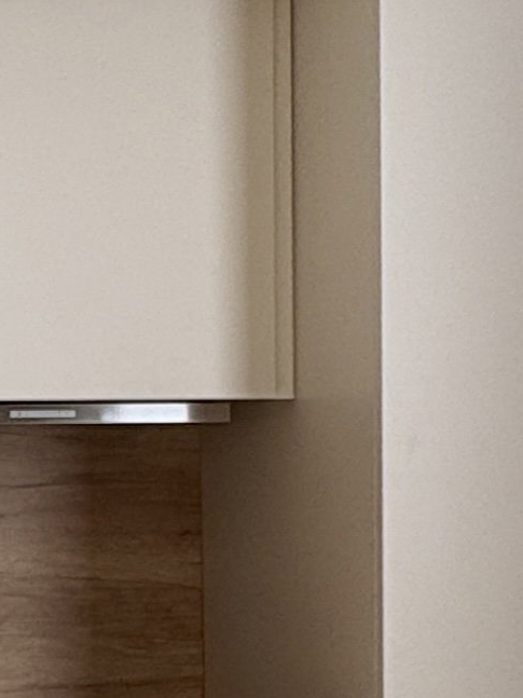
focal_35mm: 85
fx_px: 1713
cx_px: -546
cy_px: 436
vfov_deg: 23.0
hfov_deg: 14.3
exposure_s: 1/311
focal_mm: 2.22
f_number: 2.2
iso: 40
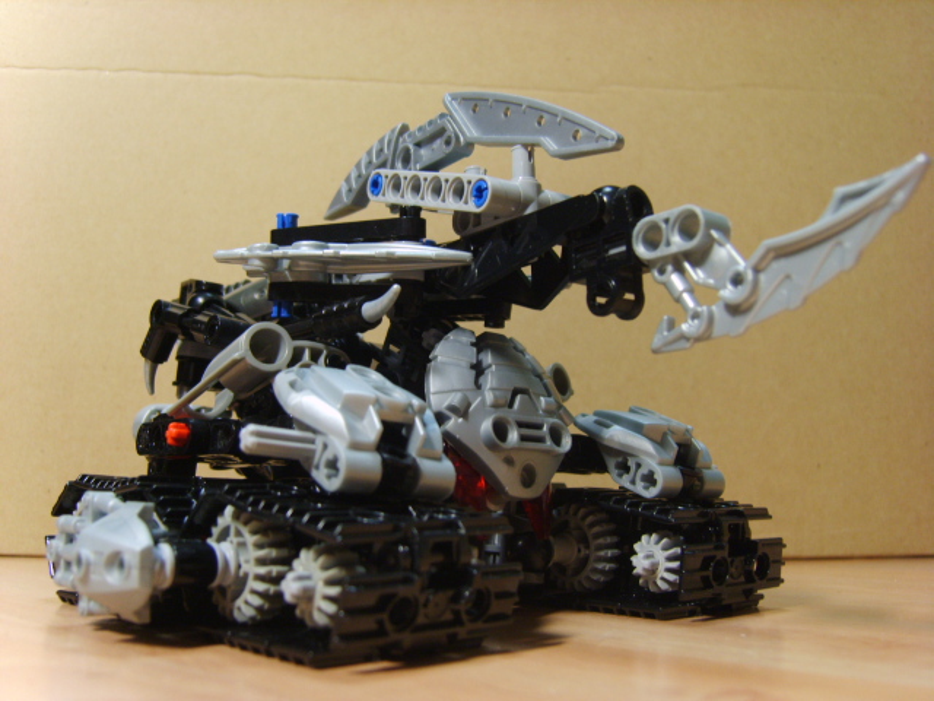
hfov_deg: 52.6
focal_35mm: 35
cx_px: 467
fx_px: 944
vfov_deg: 40.7
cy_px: 350
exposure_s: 1/10
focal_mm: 7.4
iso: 123
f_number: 2.8
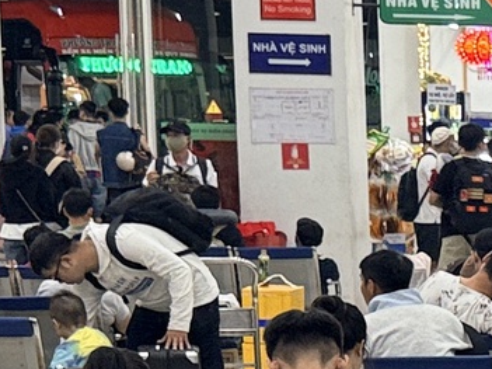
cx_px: 1004
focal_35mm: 175
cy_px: 466
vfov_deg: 8.4
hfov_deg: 10.4
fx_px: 2486
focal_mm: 6.76
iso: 200
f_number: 1.78
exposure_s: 1/50
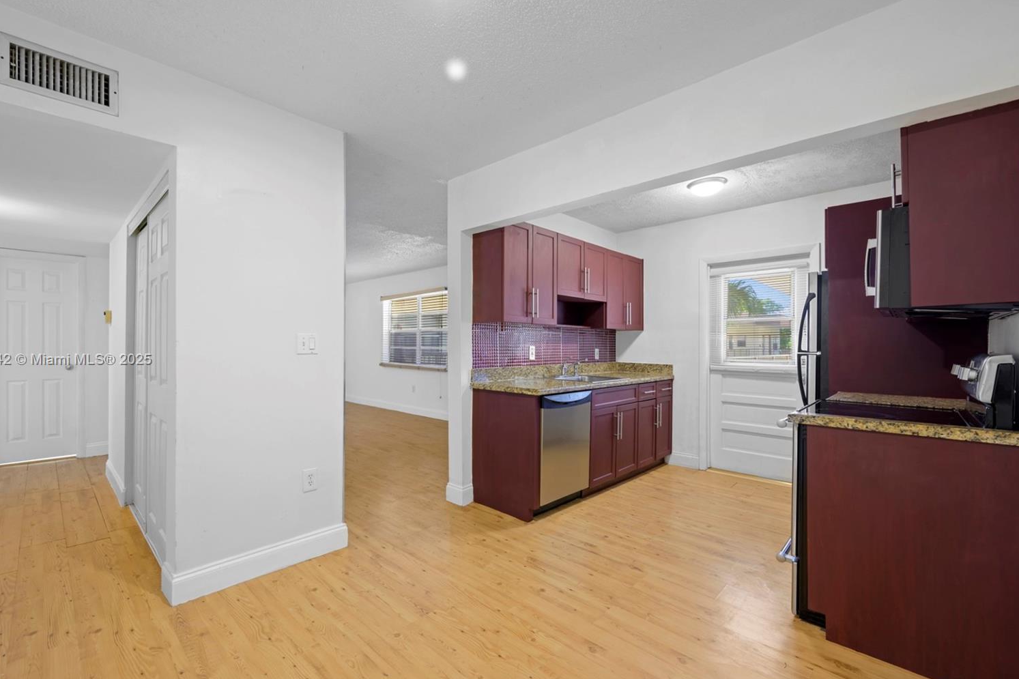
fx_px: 425
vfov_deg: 77.2
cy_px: 360
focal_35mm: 15
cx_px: 479
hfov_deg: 100.3
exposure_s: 2
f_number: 8
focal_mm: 14
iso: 100
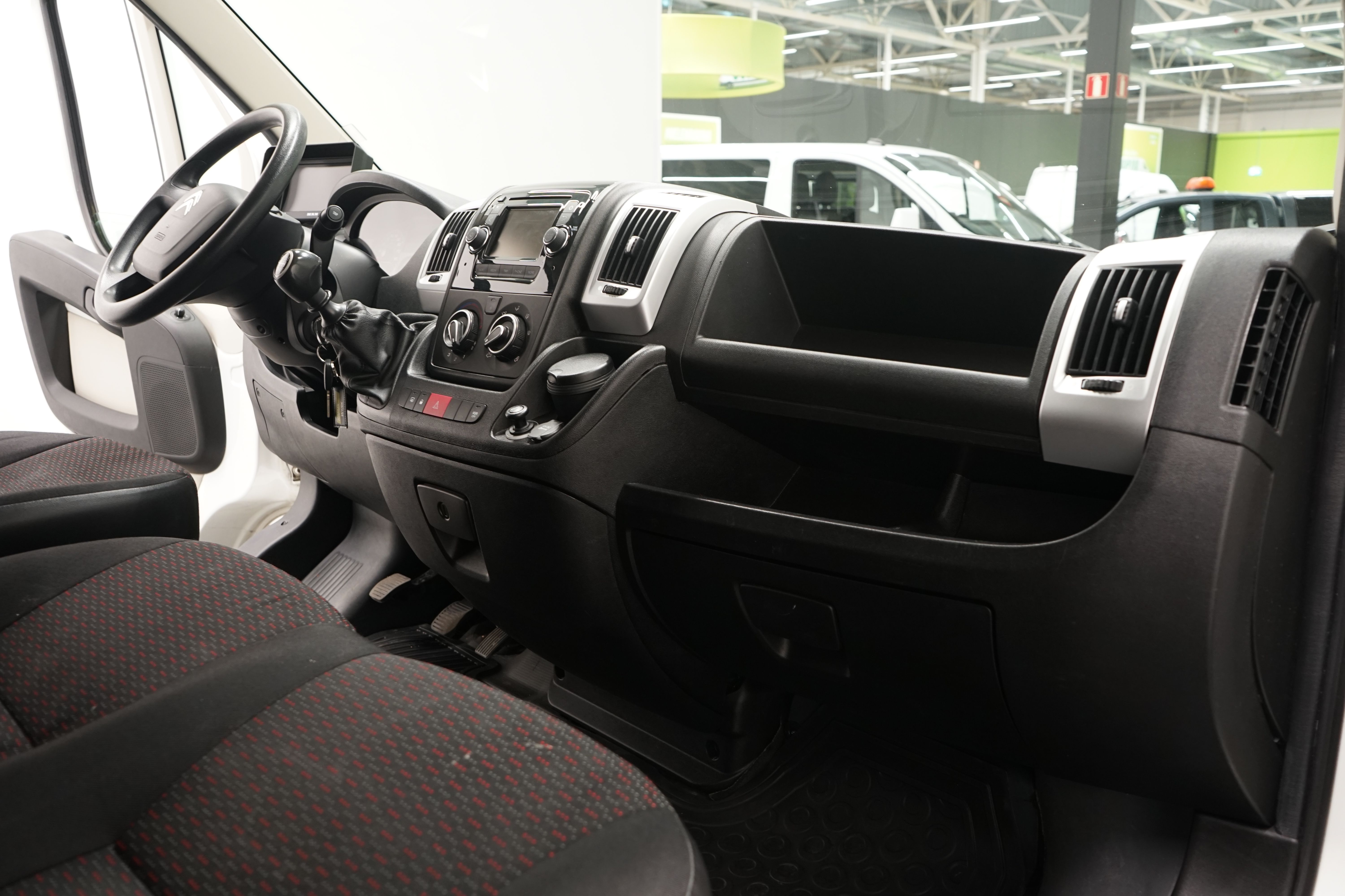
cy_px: 448
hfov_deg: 63.7
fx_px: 1083
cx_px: 672
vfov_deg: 45.0
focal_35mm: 29
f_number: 5.6
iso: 800
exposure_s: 1/6
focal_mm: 29
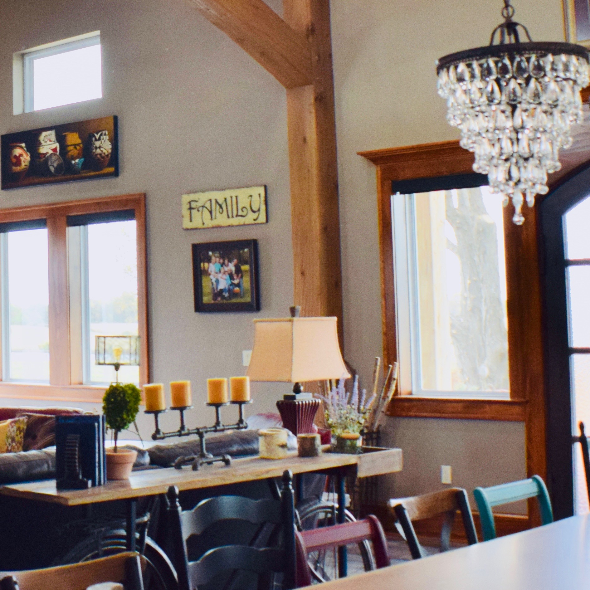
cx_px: 72
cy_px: 140
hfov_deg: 19.2
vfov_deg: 19.4
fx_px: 1716
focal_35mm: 89
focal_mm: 22
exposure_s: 1/100
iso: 400
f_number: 5
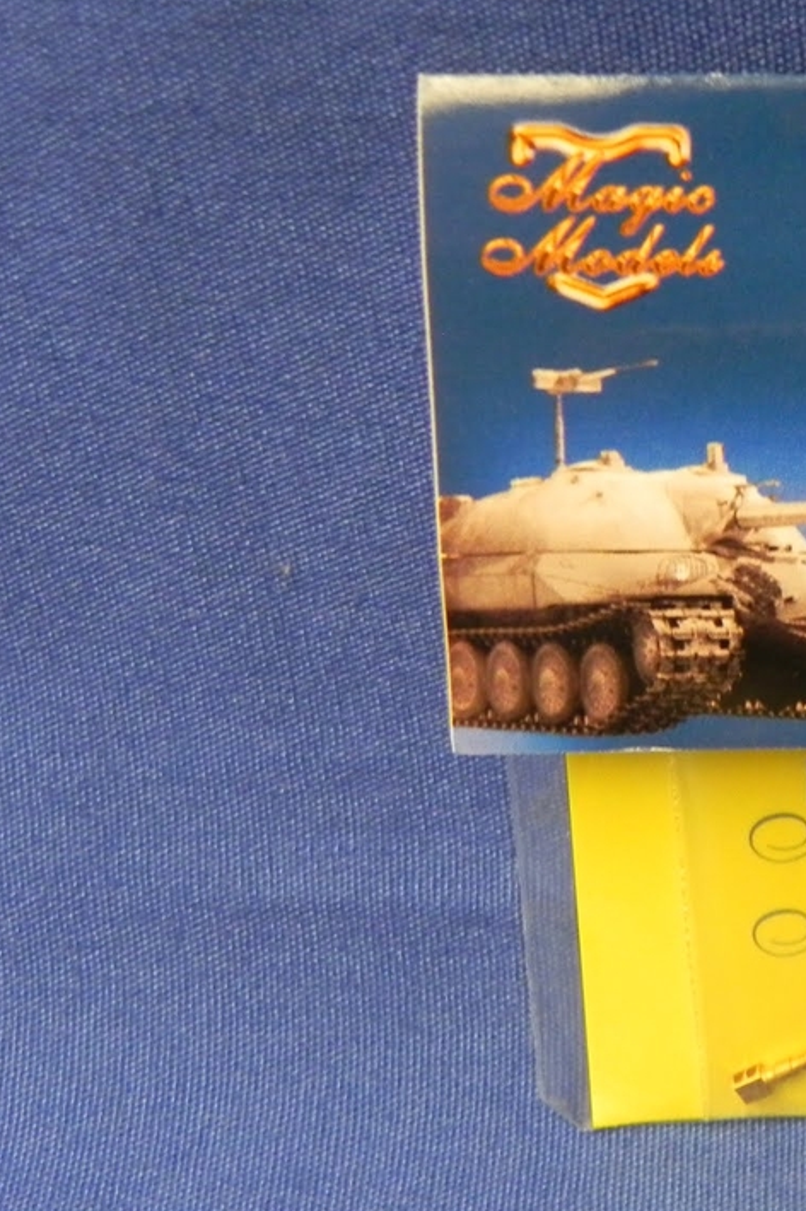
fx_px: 2084
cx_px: 997
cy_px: 507
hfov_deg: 20.3
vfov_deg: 32.3
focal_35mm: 62
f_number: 2.8
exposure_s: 1/29.6
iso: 400
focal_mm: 5.9
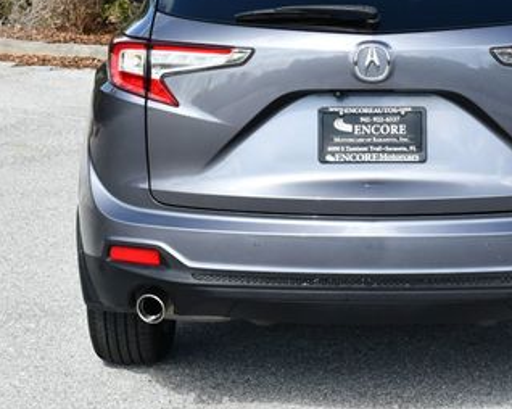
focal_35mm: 121
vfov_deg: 12.7
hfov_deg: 15.9
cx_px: 359
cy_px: 76
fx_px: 1832
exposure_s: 1/250
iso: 200
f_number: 7.1
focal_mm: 32
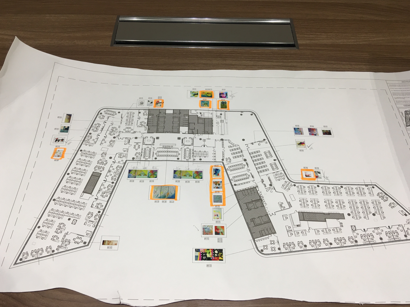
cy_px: 150
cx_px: 201
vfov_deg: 46.8
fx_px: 355
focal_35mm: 30
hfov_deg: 60.0
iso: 25
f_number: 2.2
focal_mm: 4.15
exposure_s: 1/33
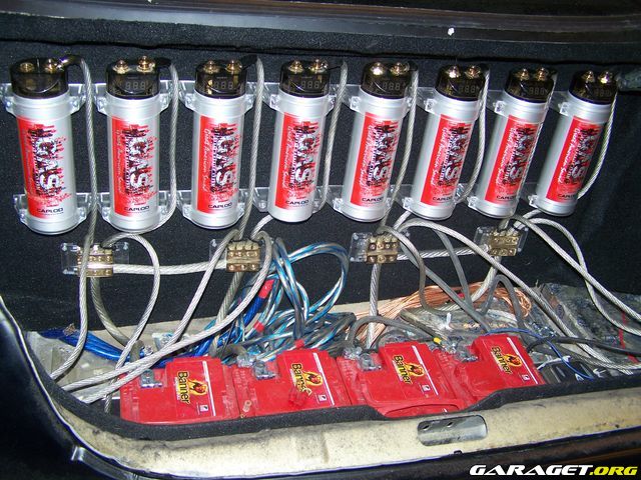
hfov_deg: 49.0
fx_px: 704
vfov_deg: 37.7
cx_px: 320
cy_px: 240
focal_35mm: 38
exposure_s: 1/60
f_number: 2.8
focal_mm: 6.3
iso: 80
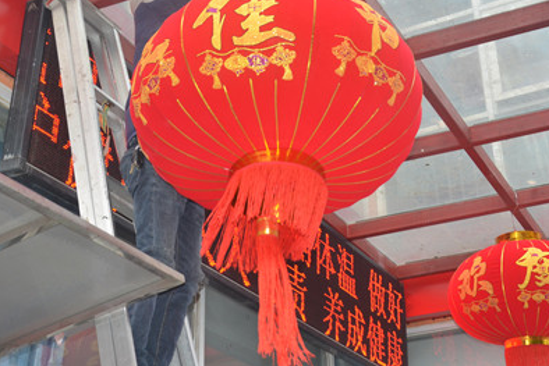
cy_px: 114
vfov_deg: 21.2
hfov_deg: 31.3
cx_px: 337
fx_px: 976
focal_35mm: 64
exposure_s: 1/200
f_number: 4.5
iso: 640
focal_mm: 28
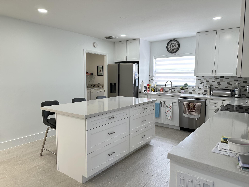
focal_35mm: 24
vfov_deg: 56.8
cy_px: 94
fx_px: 173
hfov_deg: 71.6
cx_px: 124
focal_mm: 6.86
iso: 125
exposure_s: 1/120
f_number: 1.78
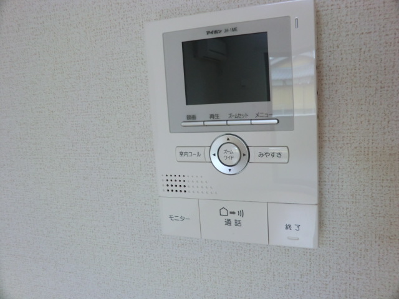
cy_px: 150
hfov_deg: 61.7
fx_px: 334
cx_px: 200
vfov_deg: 48.2
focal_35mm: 29
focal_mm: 5.2
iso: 200
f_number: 3.5
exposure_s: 1/60
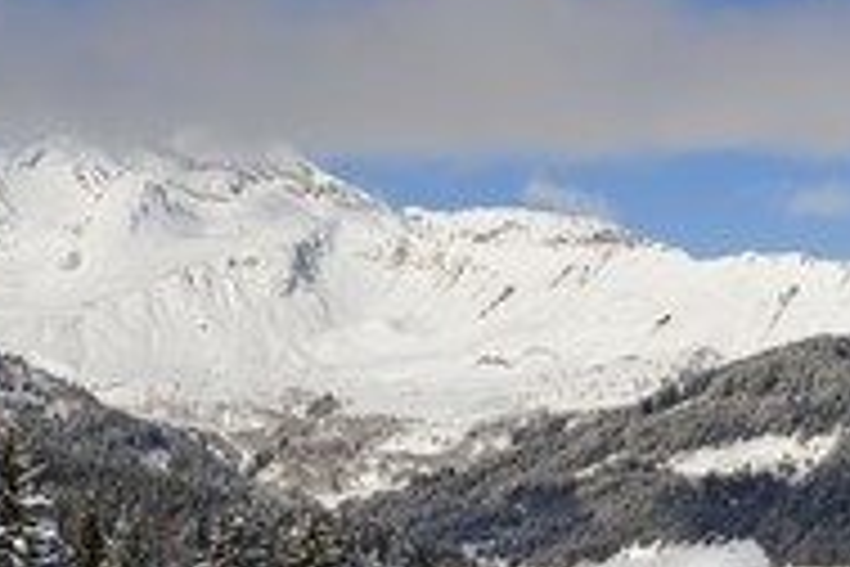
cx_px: 301
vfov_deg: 12.3
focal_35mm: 111
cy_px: 423
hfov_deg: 18.4
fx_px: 2621
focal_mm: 50
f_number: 13
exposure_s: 1/500
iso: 200
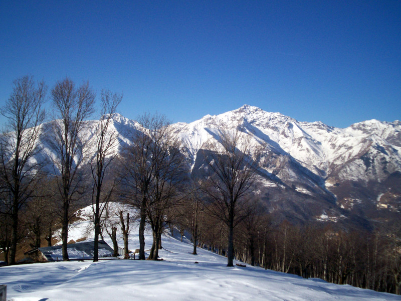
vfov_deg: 39.7
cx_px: 200
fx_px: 417
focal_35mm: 36
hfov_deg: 51.4
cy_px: 150
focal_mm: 5.9
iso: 100
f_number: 4.5
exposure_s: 1/1148
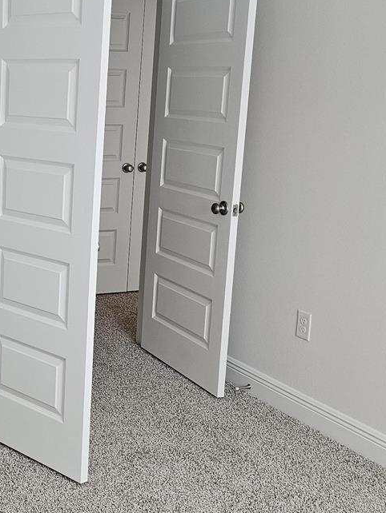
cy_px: 245
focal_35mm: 55
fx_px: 817
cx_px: -22
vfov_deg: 34.9
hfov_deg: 25.0
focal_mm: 6.3
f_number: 1.7
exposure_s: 1/180
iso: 160
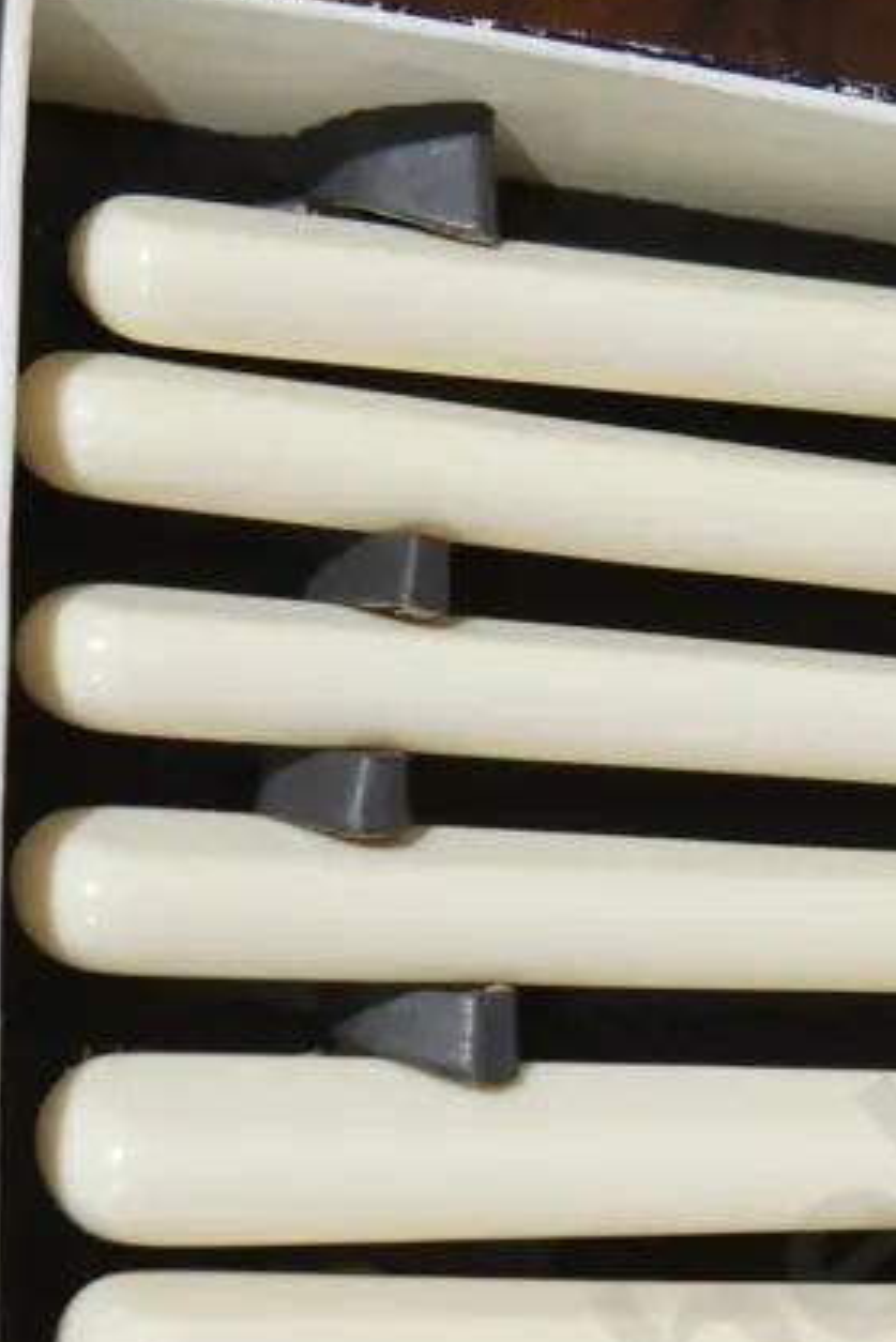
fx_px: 3805
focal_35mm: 102
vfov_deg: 20.0
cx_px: 1371
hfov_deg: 12.7
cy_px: 878
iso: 500
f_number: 4.5
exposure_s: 1/60
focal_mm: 20
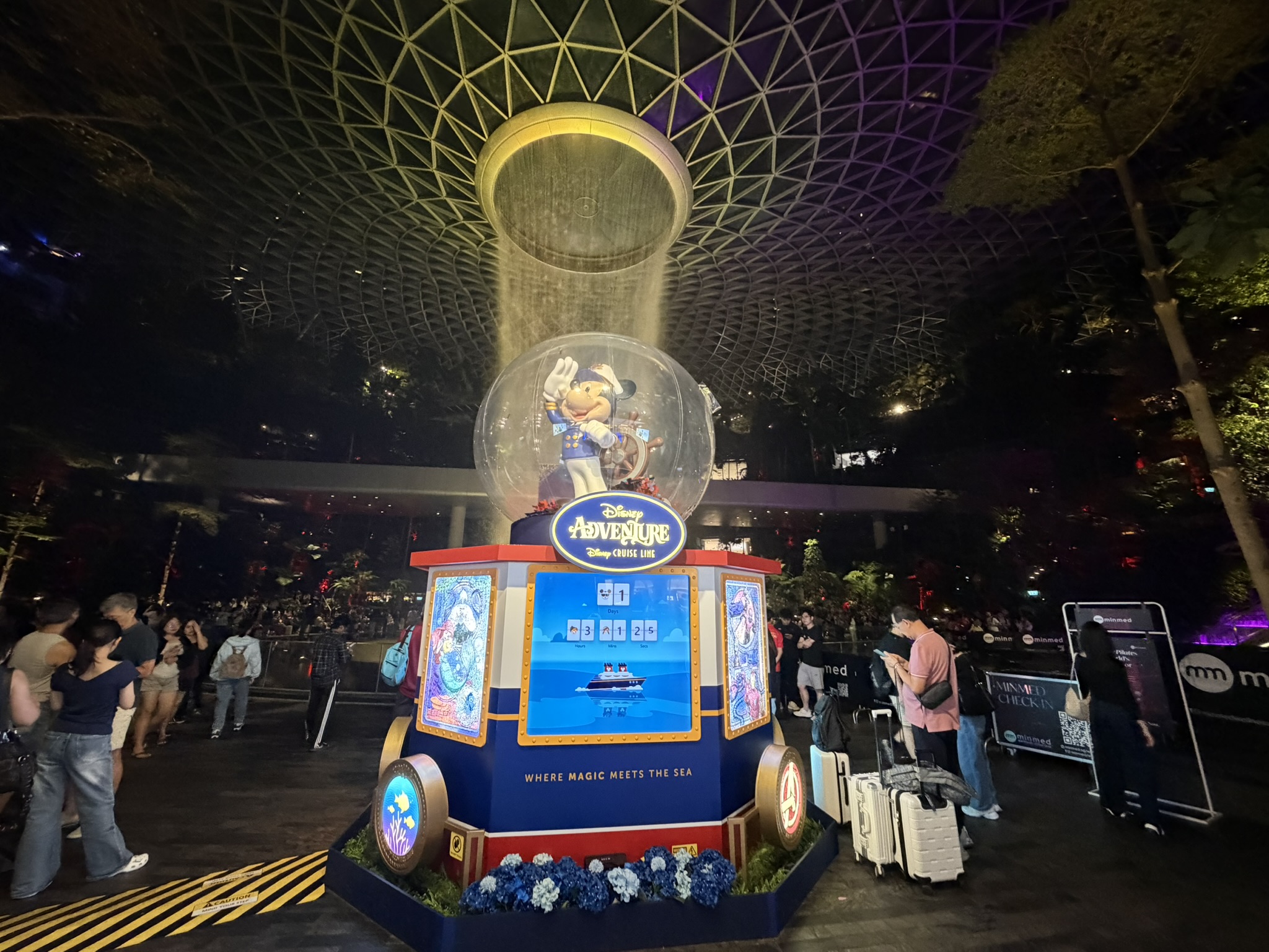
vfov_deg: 85.7
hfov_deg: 102.1
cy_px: 476
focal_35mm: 14
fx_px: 513
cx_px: 634
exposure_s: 1/50
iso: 1000
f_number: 2.2
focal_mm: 2.22
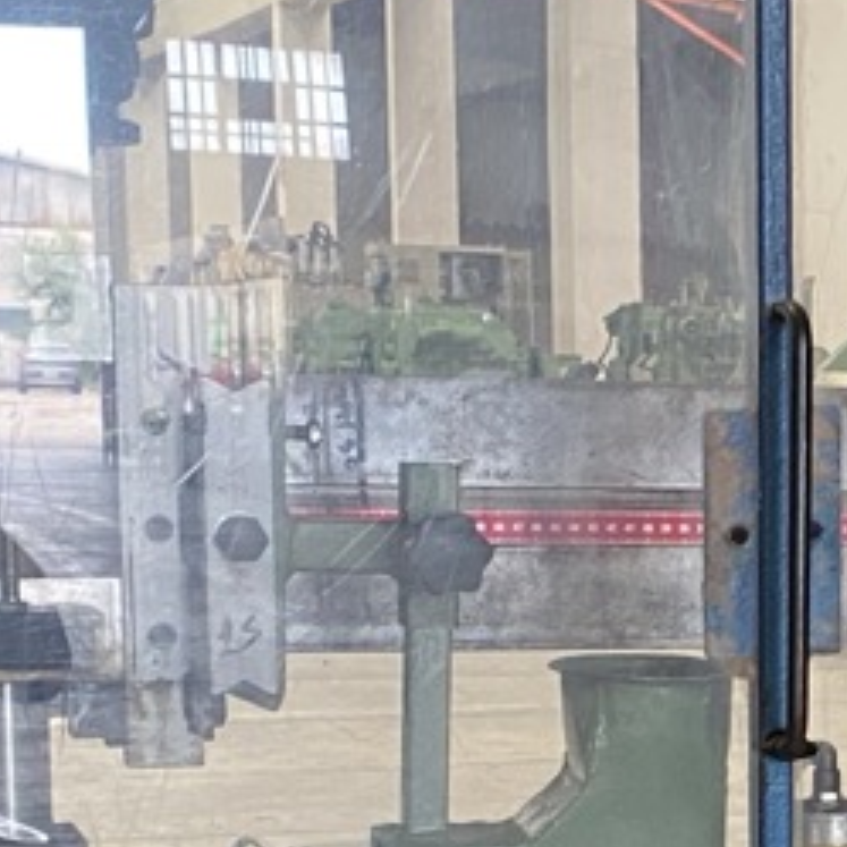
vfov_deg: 14.5
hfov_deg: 14.0
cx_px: 1194
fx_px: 3267
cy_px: 874
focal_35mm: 118
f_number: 1.8
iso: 400
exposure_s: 1/60
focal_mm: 4.25
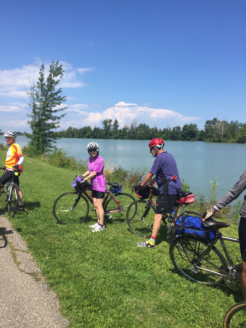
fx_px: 275
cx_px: 123
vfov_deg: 61.7
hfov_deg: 48.2
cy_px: 164
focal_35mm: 29
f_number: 2.2
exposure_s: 1/2198
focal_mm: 4.15
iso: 32
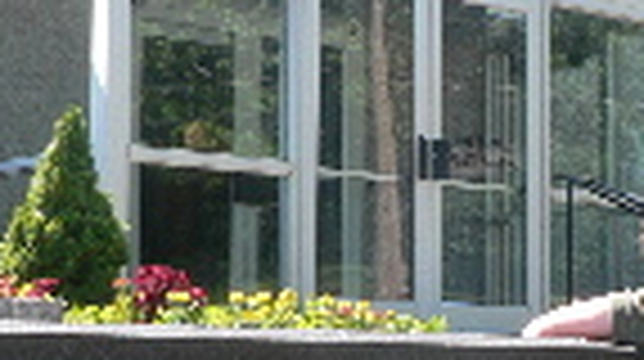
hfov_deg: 19.0
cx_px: 639
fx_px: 1876
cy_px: 342
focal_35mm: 110
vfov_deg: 10.9
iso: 80
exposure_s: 1/160
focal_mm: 6
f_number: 4
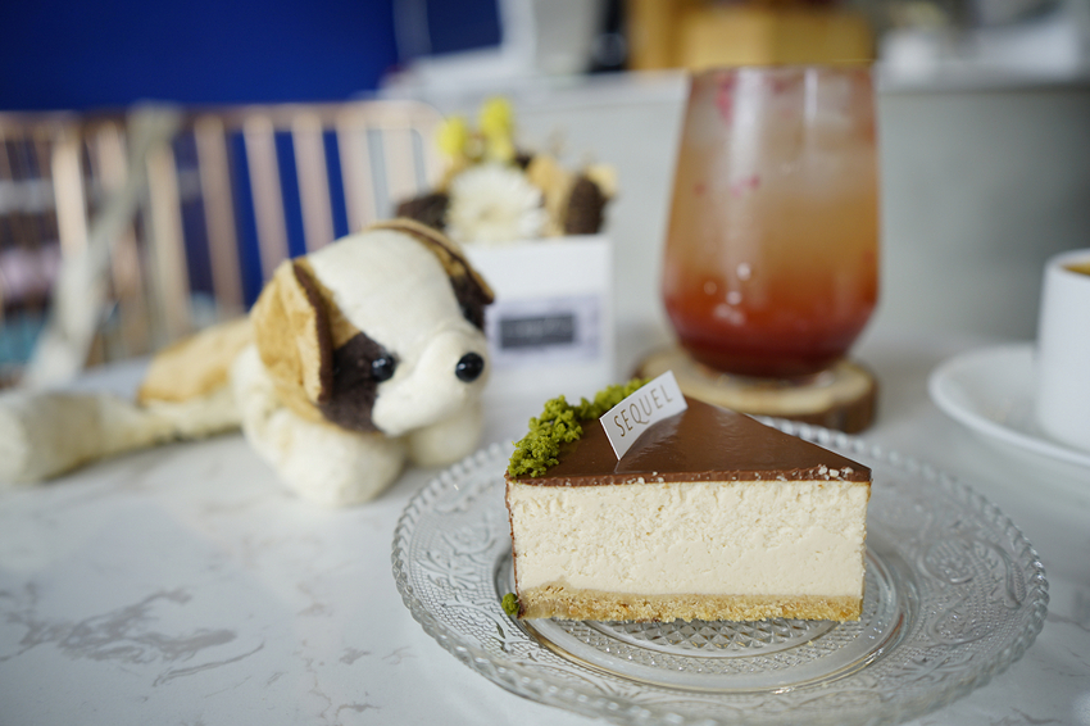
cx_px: 545
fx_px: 847
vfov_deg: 46.4
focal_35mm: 28
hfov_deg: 65.5
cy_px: 363
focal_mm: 28
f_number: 3.5
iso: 100
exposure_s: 1/50
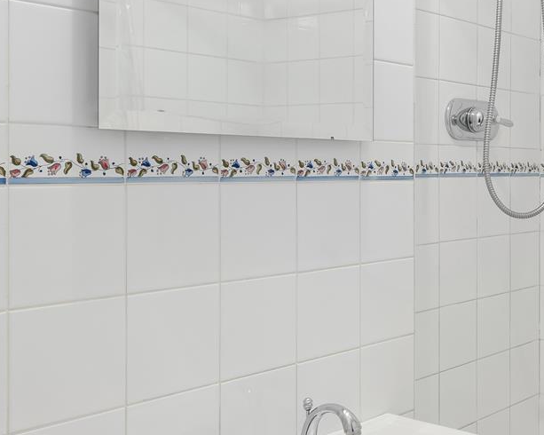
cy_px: 257
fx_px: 805
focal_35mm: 50
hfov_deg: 34.7
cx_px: 512
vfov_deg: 30.2
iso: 160
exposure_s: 1/1.67
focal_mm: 17
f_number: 11
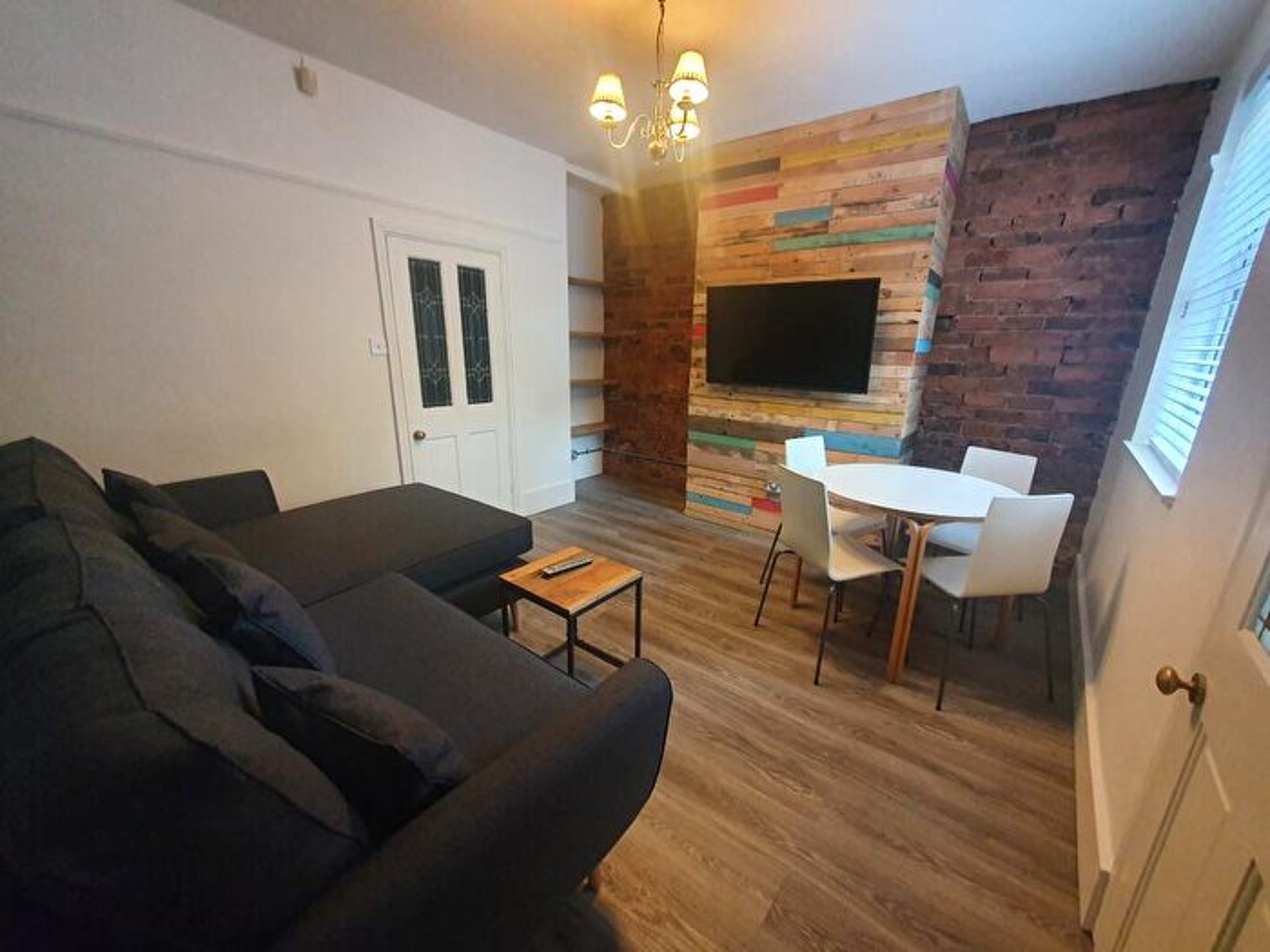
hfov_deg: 106.2
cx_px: 635
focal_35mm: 13
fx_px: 477
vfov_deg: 89.9
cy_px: 476
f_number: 2.2
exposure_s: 1/33
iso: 500
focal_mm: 1.8
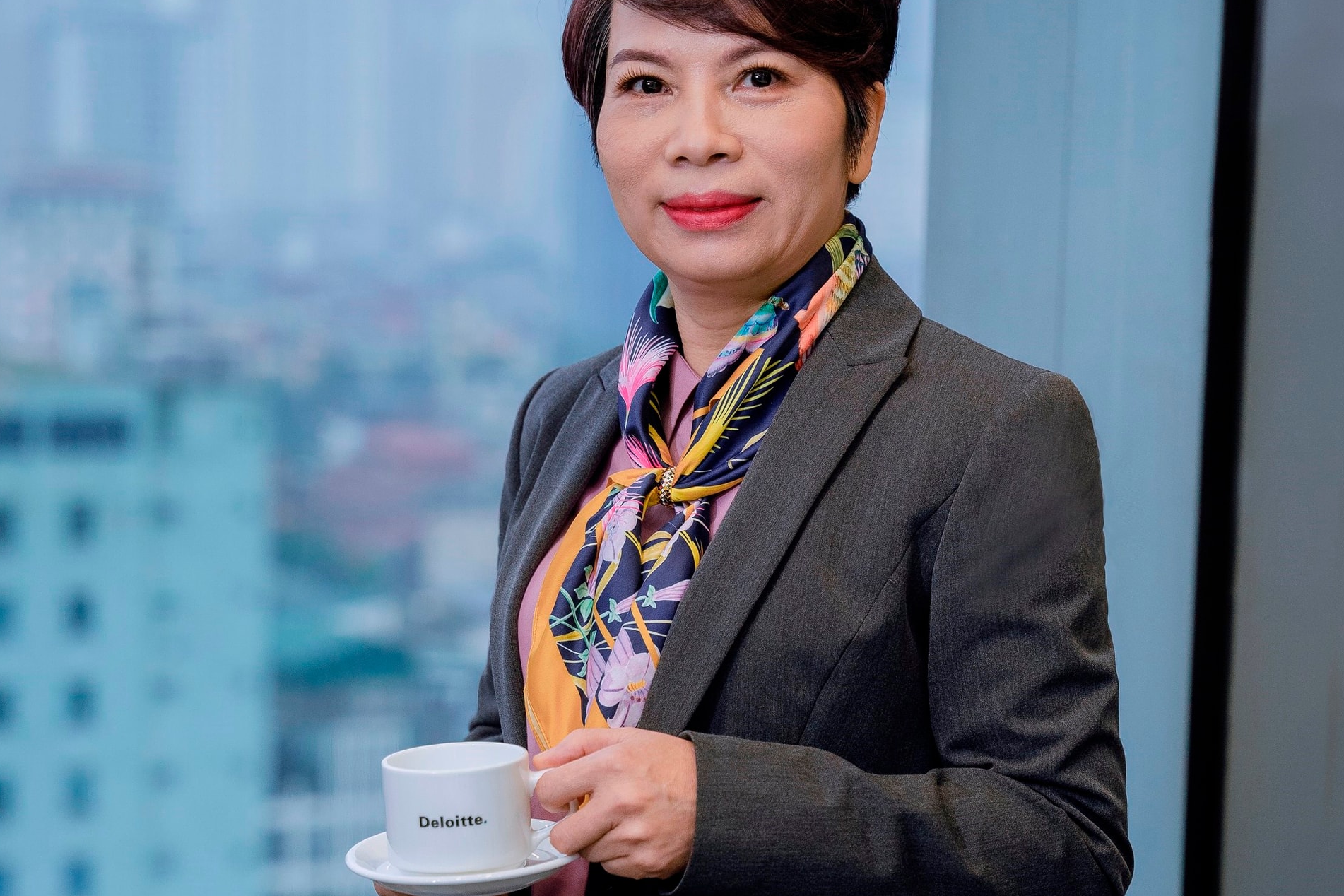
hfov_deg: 19.3
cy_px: 614
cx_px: 669
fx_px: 3957
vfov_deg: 12.9
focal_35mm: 106
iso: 1000
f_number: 3.2
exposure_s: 1/160
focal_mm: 70
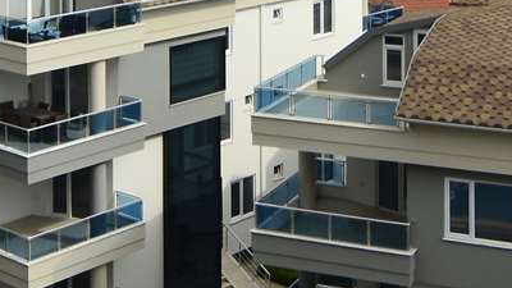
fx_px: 1100
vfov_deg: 13.7
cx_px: 328
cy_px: -188
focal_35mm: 81
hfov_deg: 26.1
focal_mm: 12
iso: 100
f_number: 11
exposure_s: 1/200
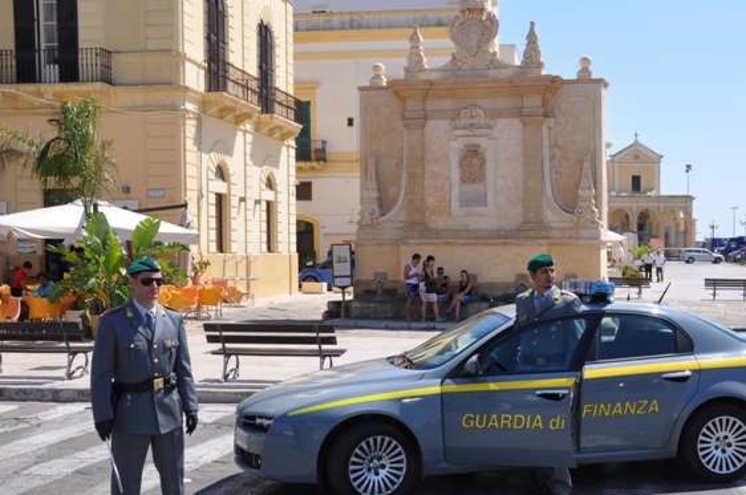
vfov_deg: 28.5
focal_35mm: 47
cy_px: 278
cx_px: 499
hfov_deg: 41.4
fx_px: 973
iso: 200
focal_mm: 22
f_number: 9
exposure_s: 1/320
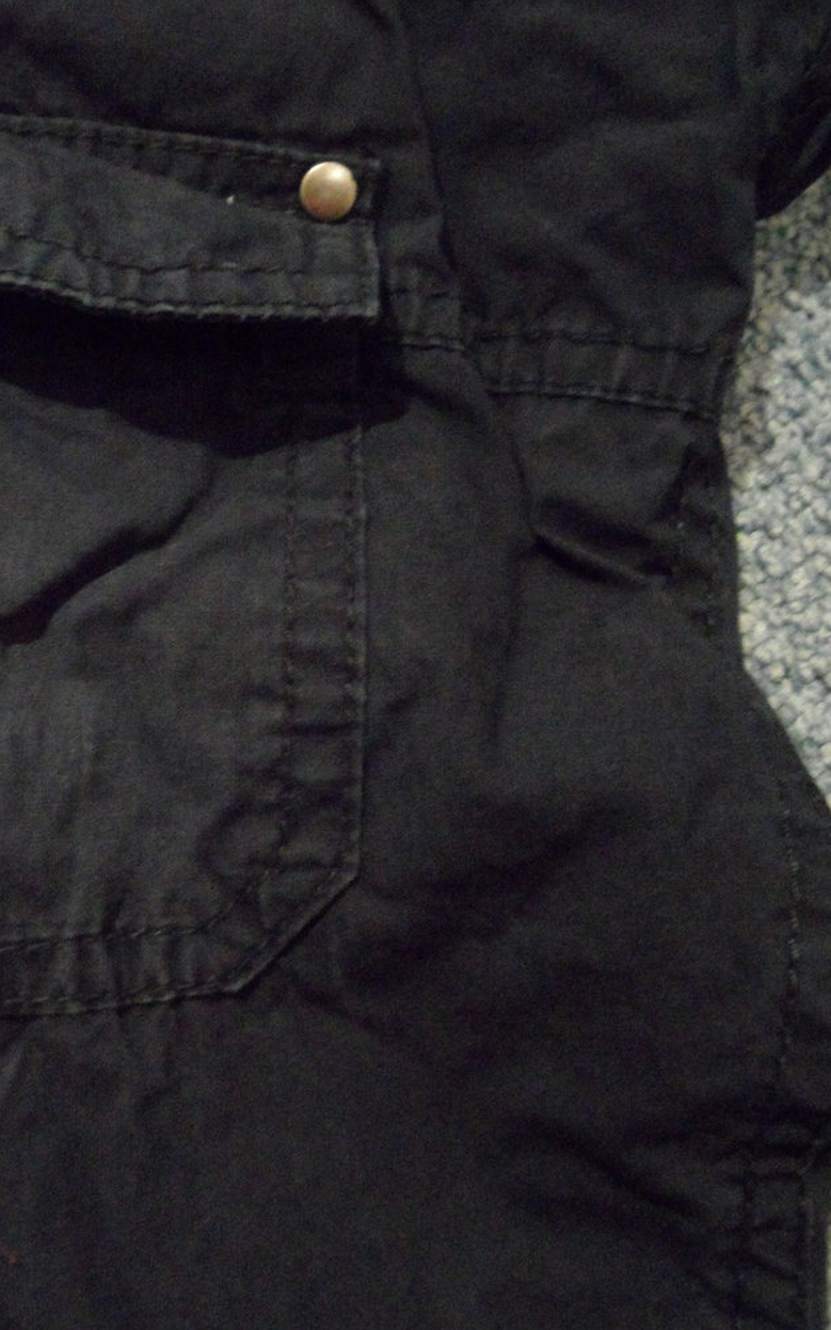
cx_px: 179
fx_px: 1232
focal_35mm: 34
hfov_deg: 36.2
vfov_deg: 56.7
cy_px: 664
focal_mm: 4.1
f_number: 2.9
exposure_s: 1/8
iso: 800
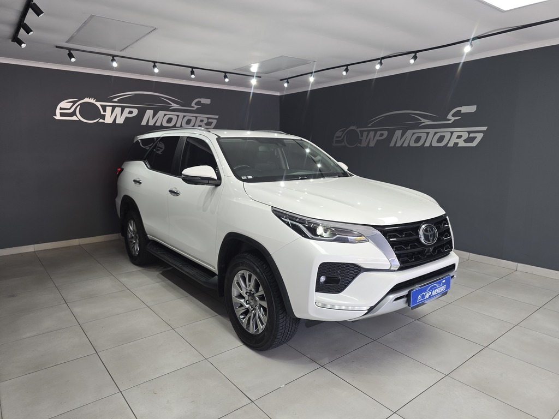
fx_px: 371
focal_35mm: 23
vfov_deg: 58.9
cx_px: 280
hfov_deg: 73.9
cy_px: 210
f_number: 1.7
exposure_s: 1/100
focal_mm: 6.3
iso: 50
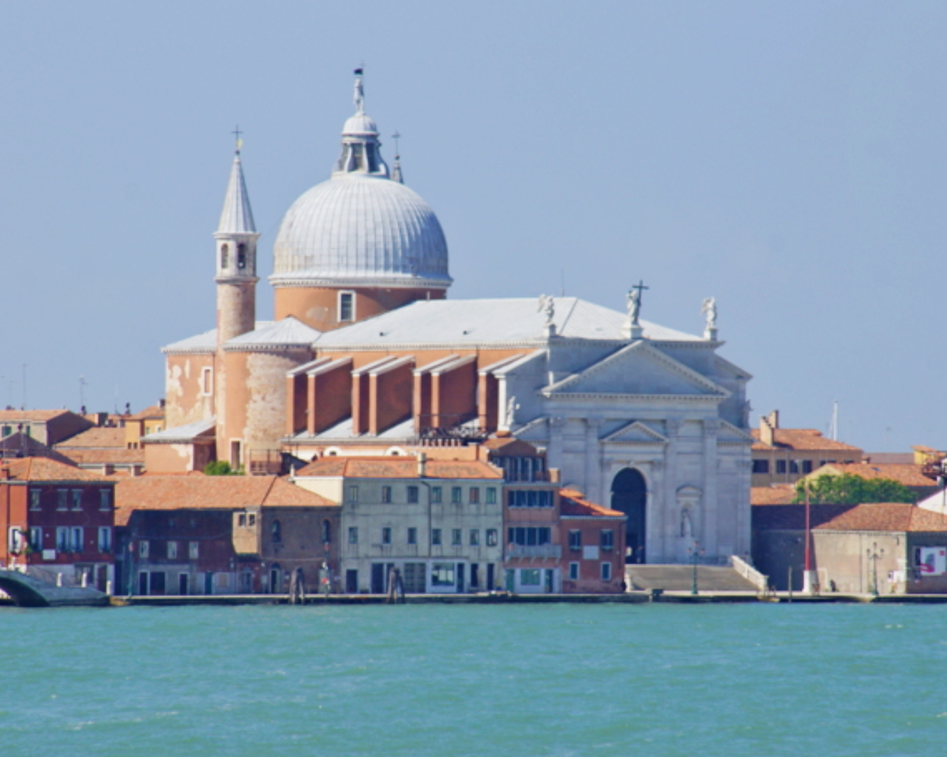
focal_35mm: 297
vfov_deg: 5.2
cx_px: 483
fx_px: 8323
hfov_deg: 6.5
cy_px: 355
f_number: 11
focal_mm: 150
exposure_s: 1/320
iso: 100
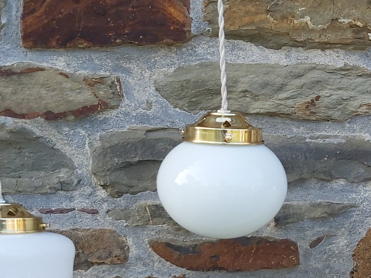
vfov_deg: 21.8
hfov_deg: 29.2
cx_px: 246
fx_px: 707
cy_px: 248
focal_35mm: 66
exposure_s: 1/270
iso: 64
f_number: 1.7
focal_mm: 3.92
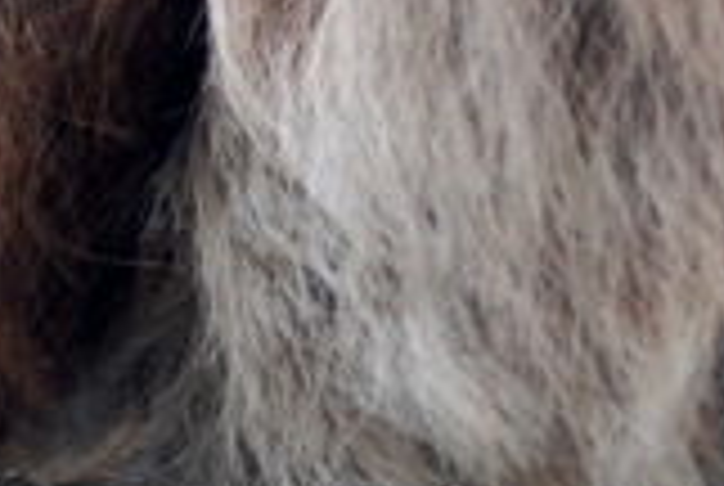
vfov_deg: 2.1
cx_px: 576
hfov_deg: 3.1
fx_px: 13439
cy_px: -101
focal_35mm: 667
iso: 400
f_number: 4
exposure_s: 1/160
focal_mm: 70
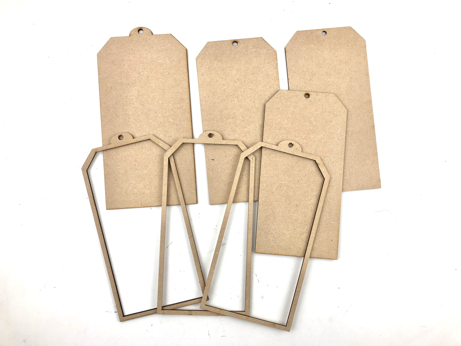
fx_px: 373
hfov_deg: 63.4
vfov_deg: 49.7
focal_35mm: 28
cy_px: 173
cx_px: 230
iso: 25
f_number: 1.8
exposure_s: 1/100
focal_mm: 3.99
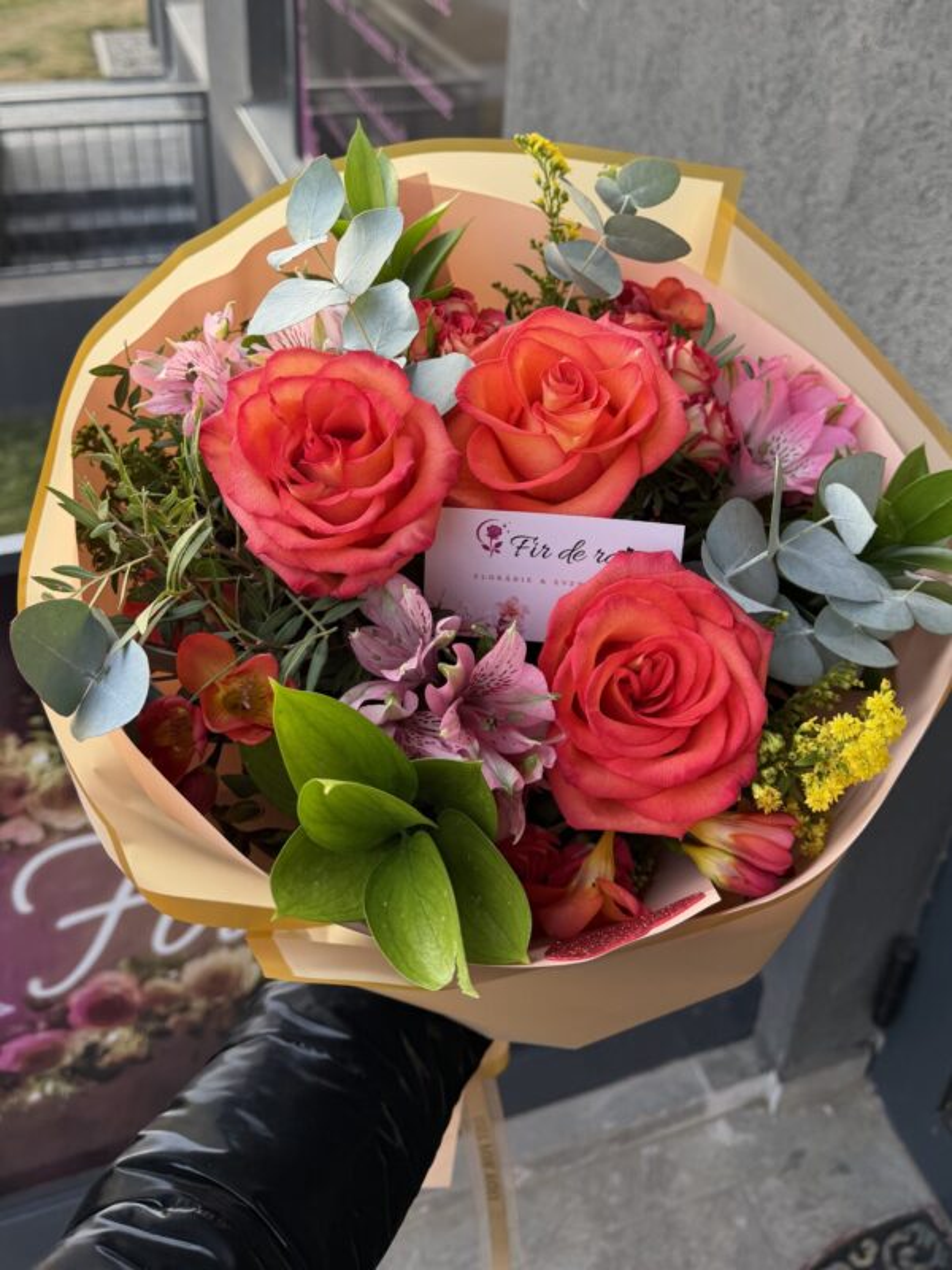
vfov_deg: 71.6
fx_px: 880
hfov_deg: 56.8
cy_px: 635
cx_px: 476
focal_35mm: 24
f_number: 1.78
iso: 80
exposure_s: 1/121
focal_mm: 6.76
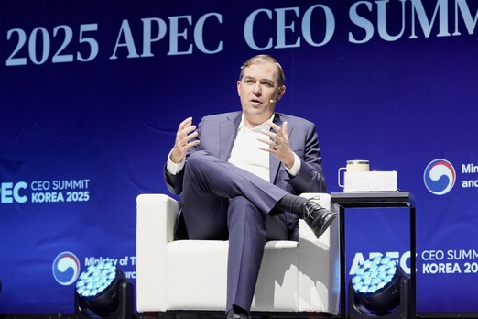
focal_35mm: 161
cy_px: 159
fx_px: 2138
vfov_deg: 8.5
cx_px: 270
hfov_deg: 12.8
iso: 1000
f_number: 4
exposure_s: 1/160
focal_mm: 140
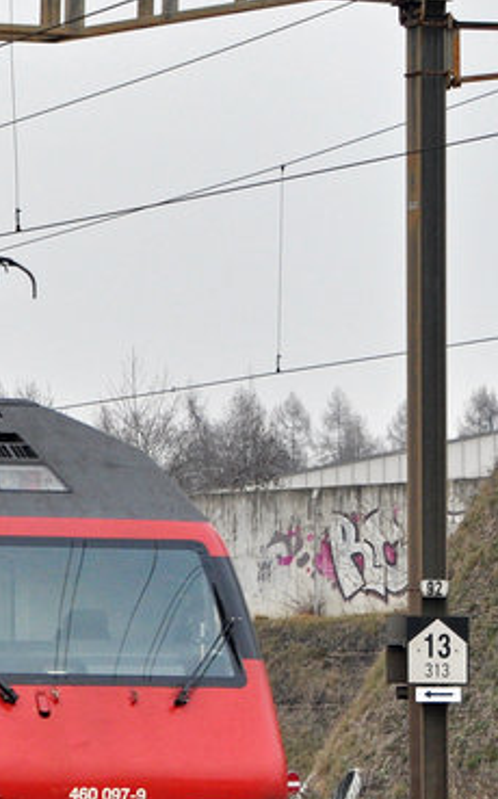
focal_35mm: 348
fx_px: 7572
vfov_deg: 6.0
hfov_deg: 3.7
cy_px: 493
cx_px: -420
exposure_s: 1/800
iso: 400
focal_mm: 70
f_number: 5
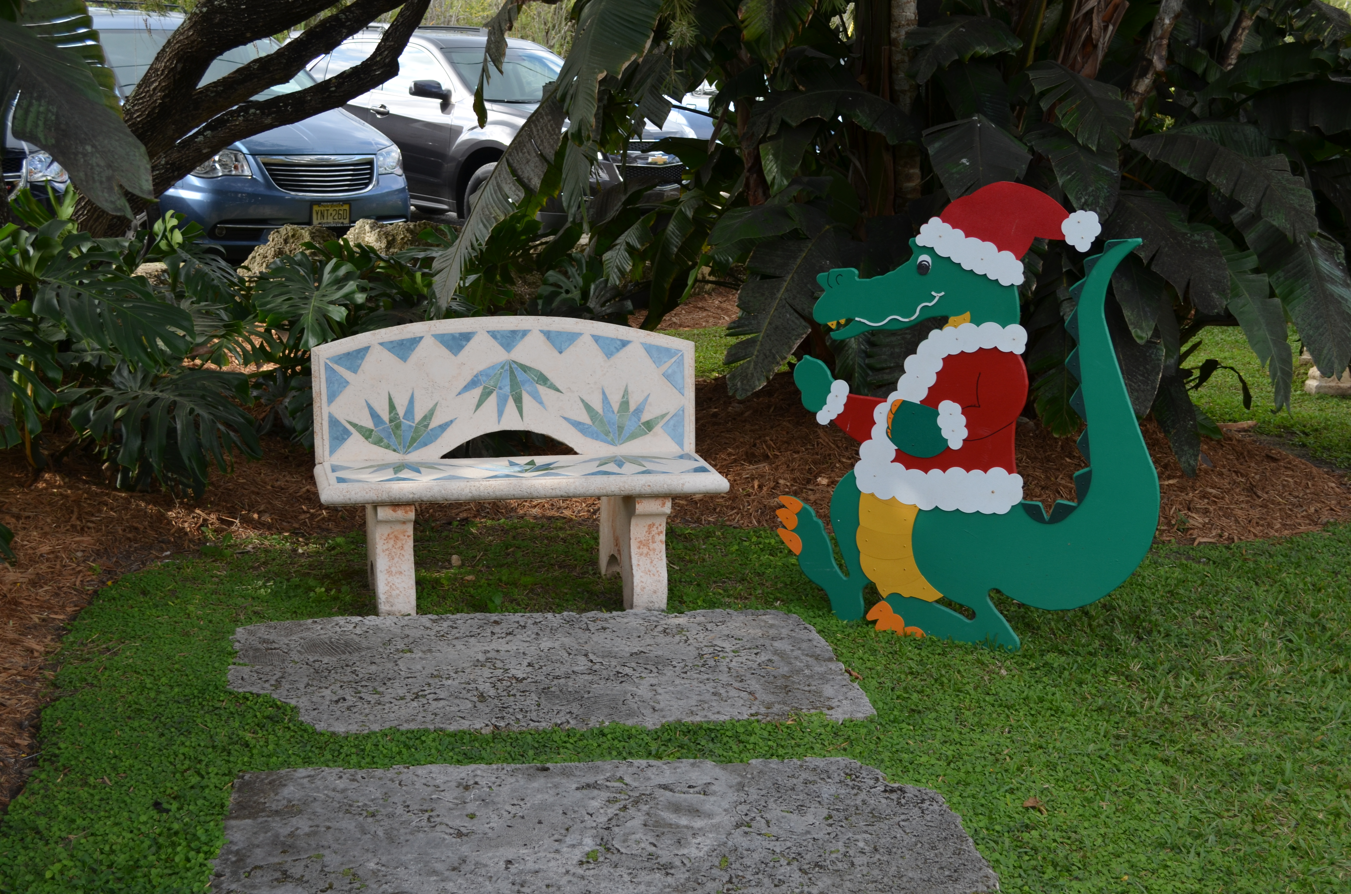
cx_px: 676
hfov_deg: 41.2
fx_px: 1798
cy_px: 447
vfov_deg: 28.0
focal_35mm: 48
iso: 200
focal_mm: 32
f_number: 6.3
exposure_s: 1/160
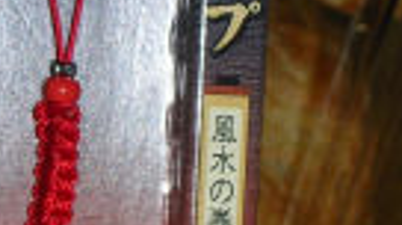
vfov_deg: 4.9
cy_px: 58
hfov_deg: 8.8
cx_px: 195
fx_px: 2607
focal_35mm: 245
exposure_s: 1/120
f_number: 11.3
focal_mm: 10.1
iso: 50
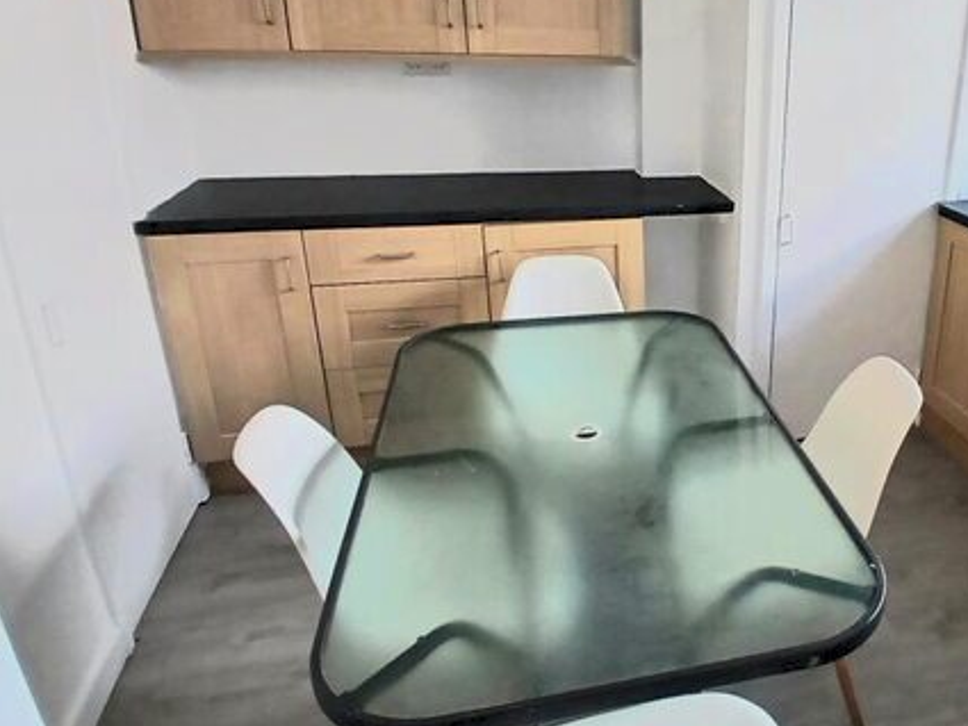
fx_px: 783
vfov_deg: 49.6
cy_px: 311
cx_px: 722
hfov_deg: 60.1
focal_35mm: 28
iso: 80
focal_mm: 1.4
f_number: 2.2
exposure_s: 1/100
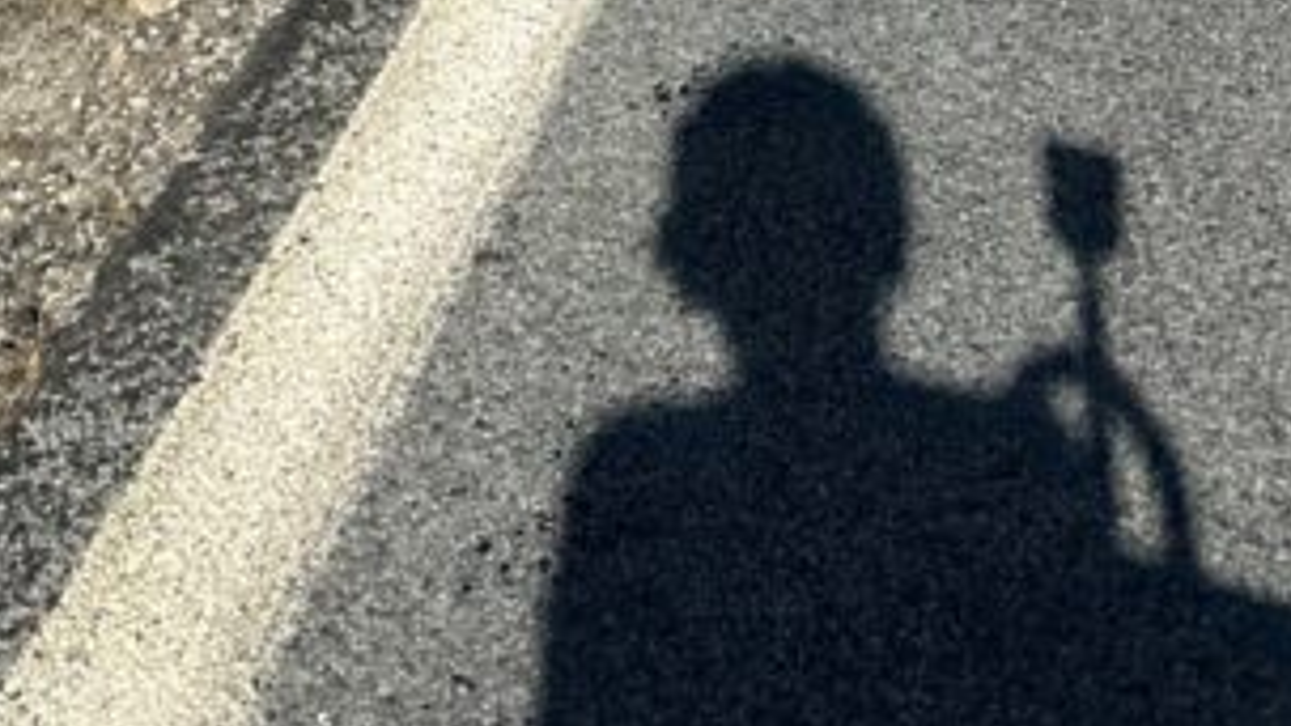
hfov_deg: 23.3
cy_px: -1227
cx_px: 42
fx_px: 3012
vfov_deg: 10.8
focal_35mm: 88
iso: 80
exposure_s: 1/5263
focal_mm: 6.86
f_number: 1.78
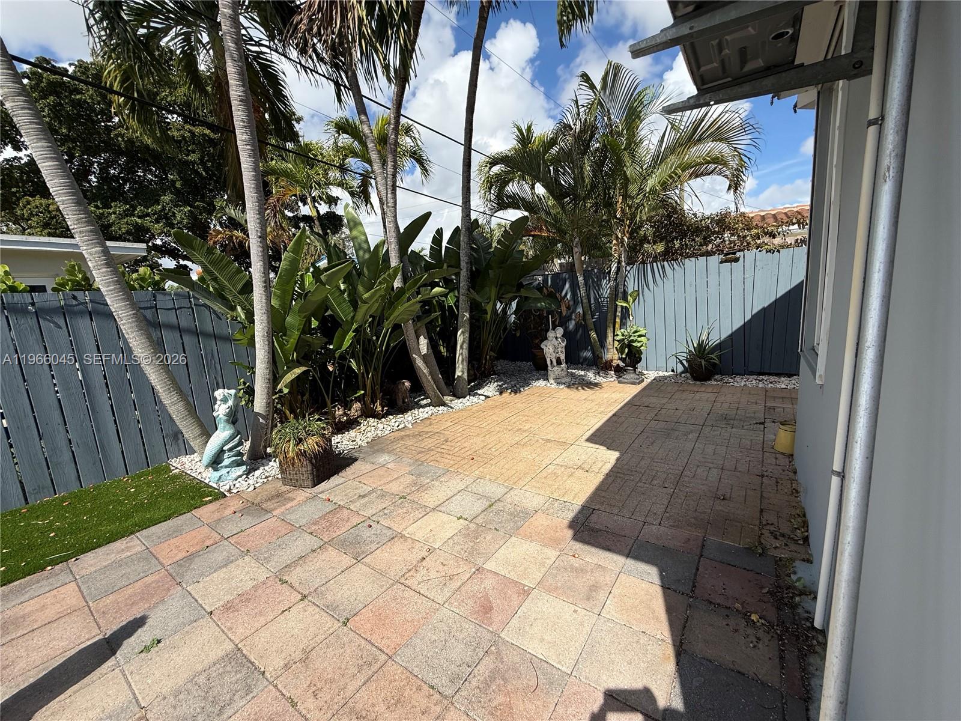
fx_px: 389
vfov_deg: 85.7
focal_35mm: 14
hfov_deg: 102.1
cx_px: 480
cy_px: 360
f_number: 2.2
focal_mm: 2.22
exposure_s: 1/2841
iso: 50
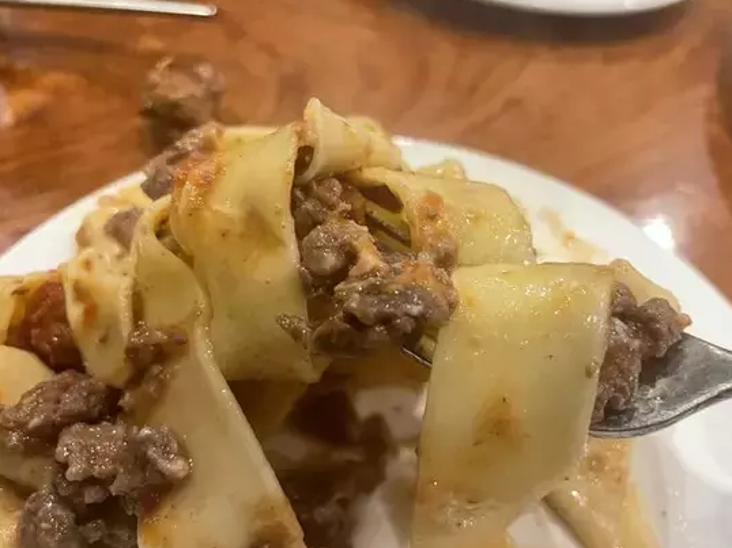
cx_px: 400
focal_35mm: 29
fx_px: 613
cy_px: 269
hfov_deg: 61.6
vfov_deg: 48.2
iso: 200
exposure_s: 1/60
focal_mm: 4.2
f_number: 1.6
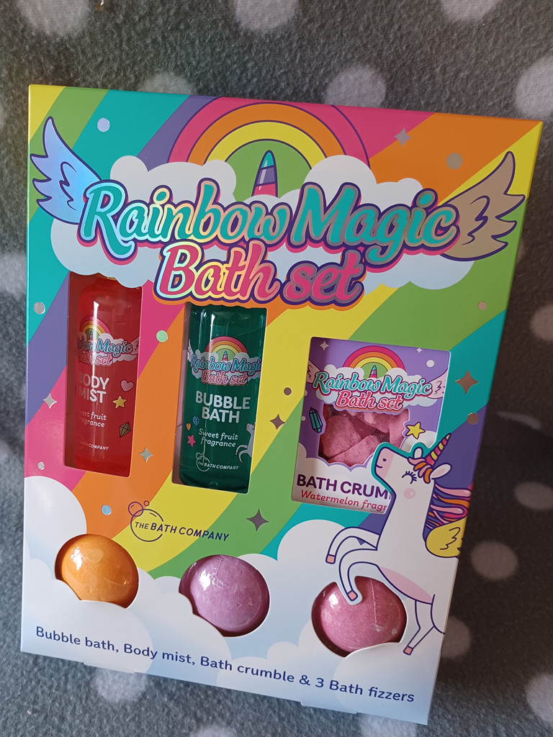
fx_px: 533
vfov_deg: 69.4
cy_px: 368
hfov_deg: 54.9
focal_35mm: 25
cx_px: 276
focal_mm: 4.6
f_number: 1.8
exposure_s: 1/60.2
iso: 250
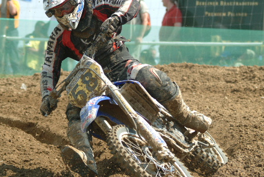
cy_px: 84
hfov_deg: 7.7
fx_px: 1974
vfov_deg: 5.1
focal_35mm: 269
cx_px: 137
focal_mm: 129
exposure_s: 1/1000
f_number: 5.6
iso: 400
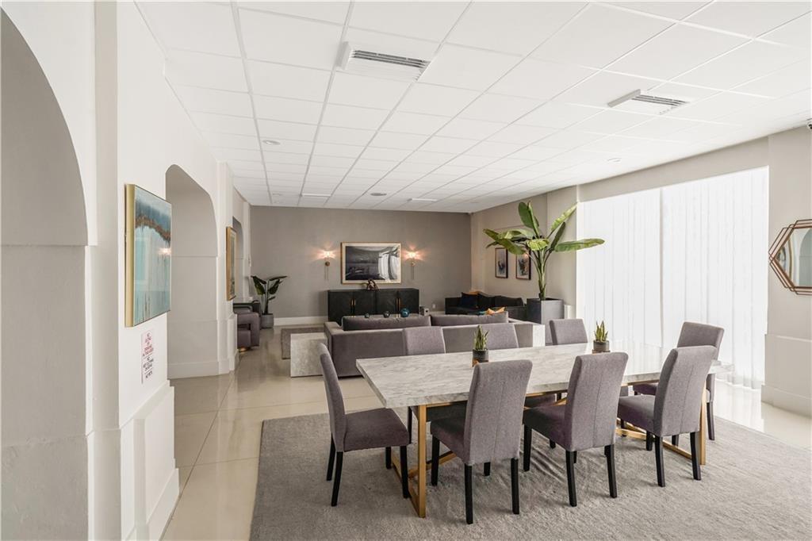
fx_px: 361
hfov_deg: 96.8
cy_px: 270
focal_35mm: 16
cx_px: 406
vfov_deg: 73.7
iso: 800
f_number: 9
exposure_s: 1/30
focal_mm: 16
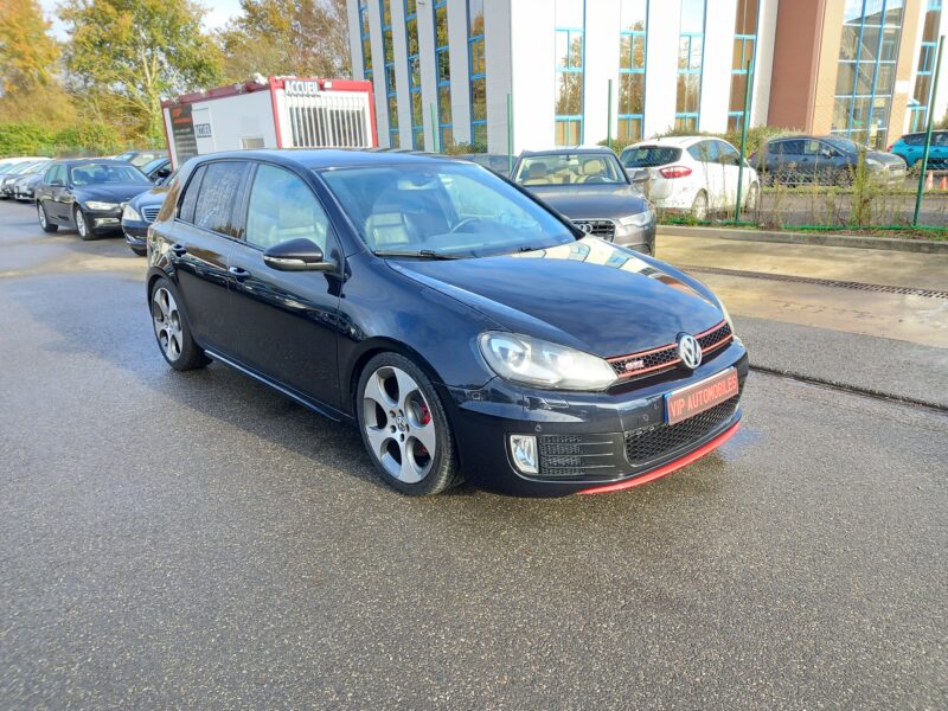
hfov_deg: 69.4
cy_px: 356
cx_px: 474
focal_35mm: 25
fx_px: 685
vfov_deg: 54.9
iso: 50
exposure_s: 1/100
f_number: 2
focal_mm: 4.6
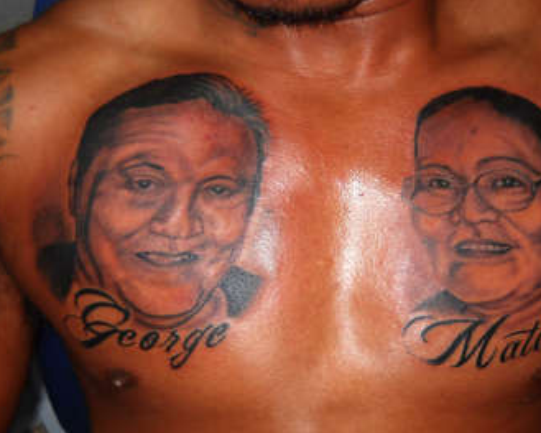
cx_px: 329
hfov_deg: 26.0
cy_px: 237
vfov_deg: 21.0
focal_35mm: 73
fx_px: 1168
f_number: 3.1
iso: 64
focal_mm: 6.72
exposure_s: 1/30
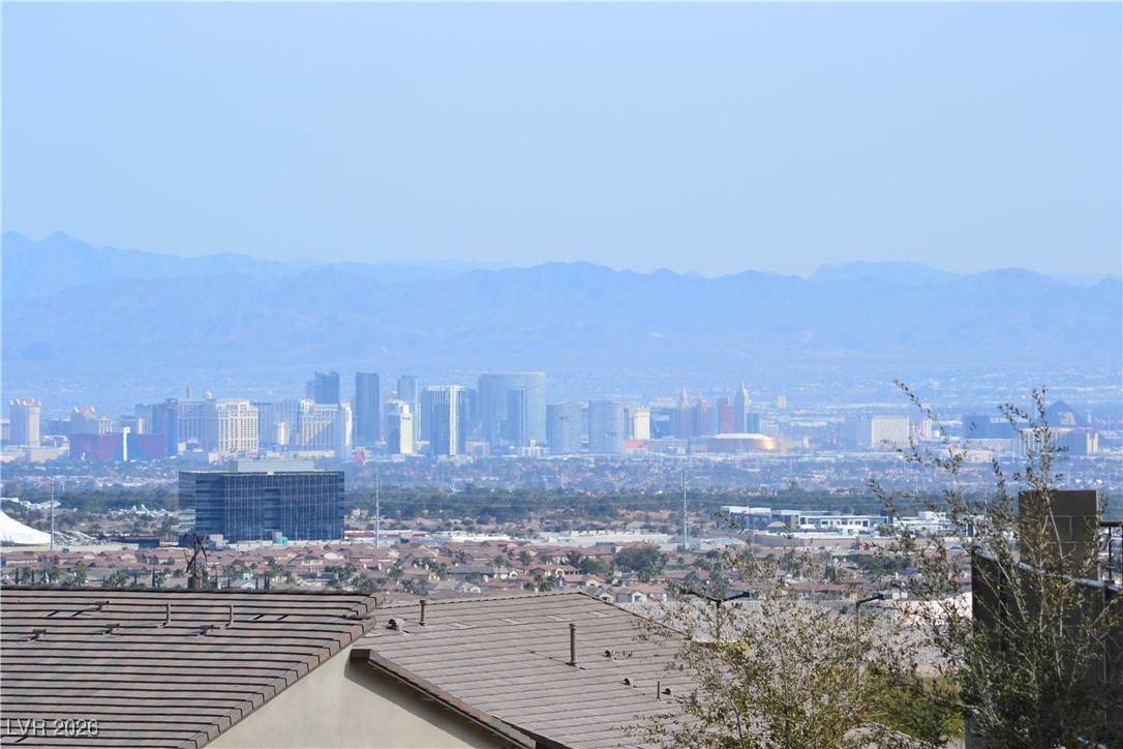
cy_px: 374
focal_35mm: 262
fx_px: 8188
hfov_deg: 7.8
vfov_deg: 5.2
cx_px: 562
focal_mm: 175
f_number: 11
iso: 320
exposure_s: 1/500
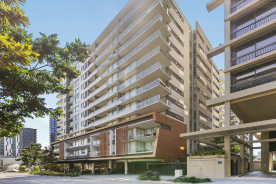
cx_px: 138
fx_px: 123
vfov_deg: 73.7
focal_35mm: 16
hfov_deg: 96.7
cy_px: 92
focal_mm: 16
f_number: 8
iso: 400
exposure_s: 1/30
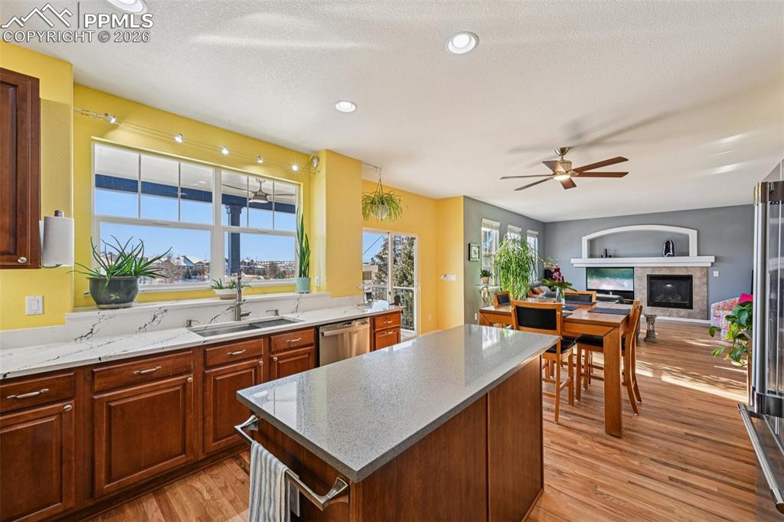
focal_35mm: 14
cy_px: 261
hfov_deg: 104.3
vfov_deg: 81.2
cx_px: 392
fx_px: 305
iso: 180
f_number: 13
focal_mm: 14
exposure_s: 1/15
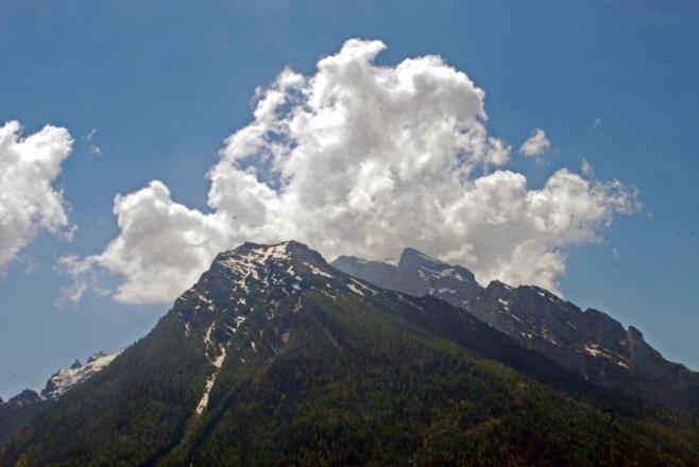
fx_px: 1020
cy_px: 234
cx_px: 350
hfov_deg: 37.8
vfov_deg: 25.8
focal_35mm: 52
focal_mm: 35
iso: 400
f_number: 25
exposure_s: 1/125
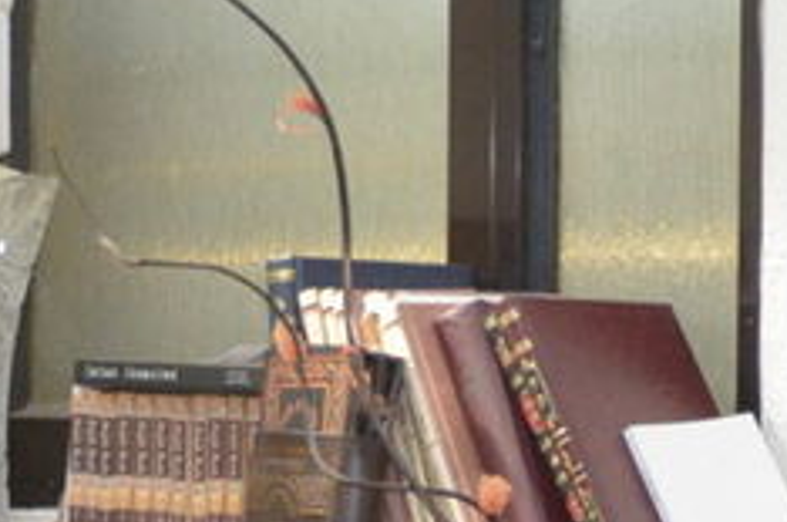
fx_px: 5869
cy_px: 1147
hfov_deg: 7.7
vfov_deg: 5.0
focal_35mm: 269
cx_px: 336
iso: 1600
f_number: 5
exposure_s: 1/320
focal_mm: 30
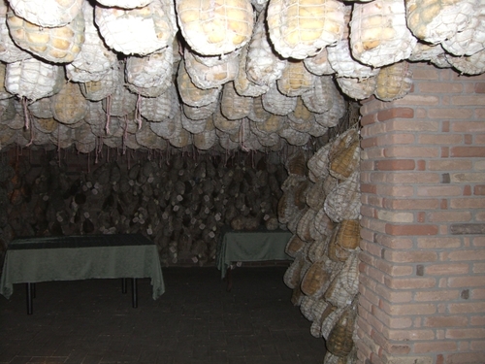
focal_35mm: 38
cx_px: 242
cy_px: 182
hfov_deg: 49.0
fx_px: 532
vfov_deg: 37.7
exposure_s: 1/60
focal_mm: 6.2
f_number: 2.7
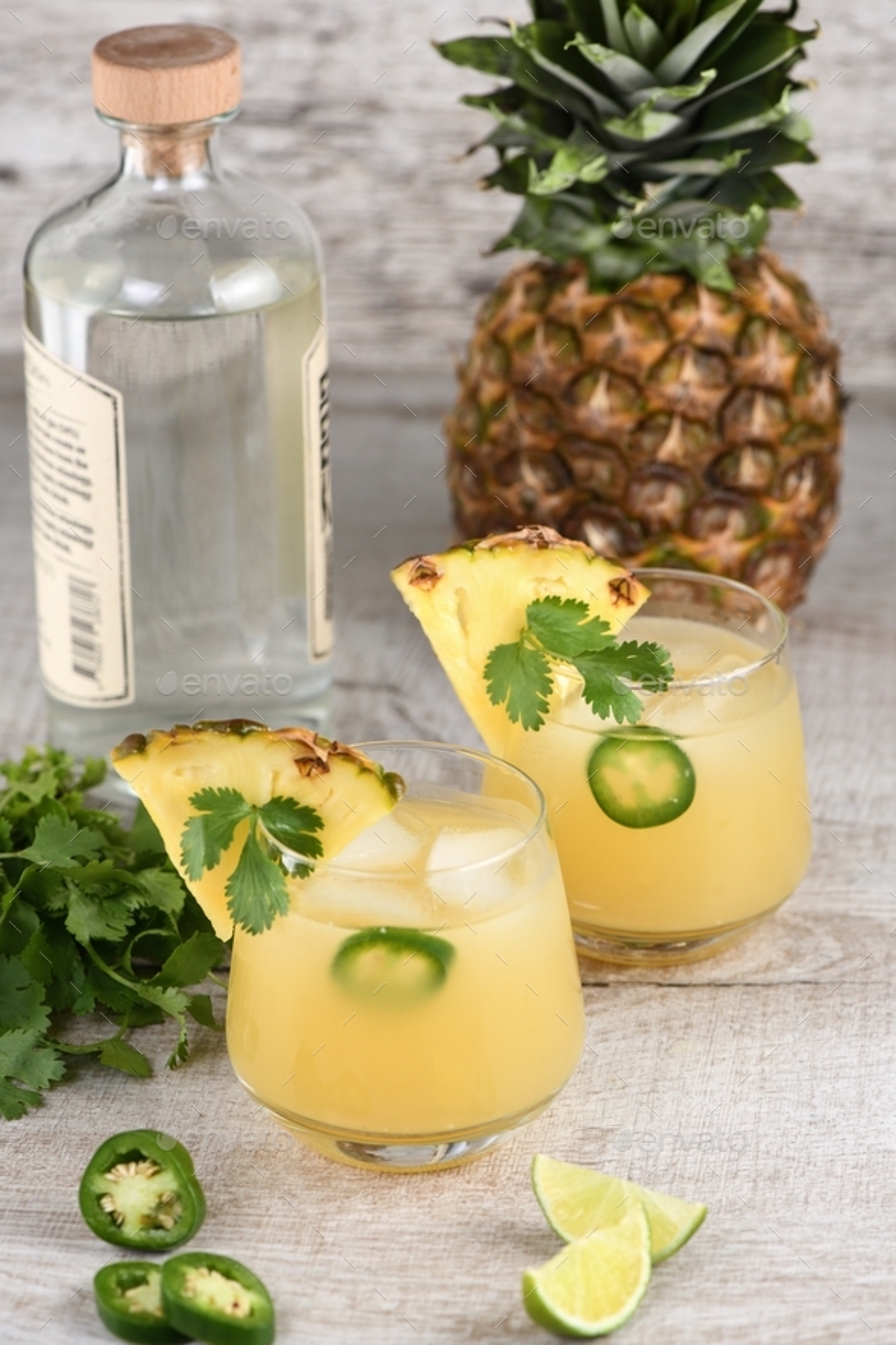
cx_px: 448
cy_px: 672
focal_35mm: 105
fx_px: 3920
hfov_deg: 13.0
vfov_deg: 19.5
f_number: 8
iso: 64
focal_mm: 105
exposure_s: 1/100
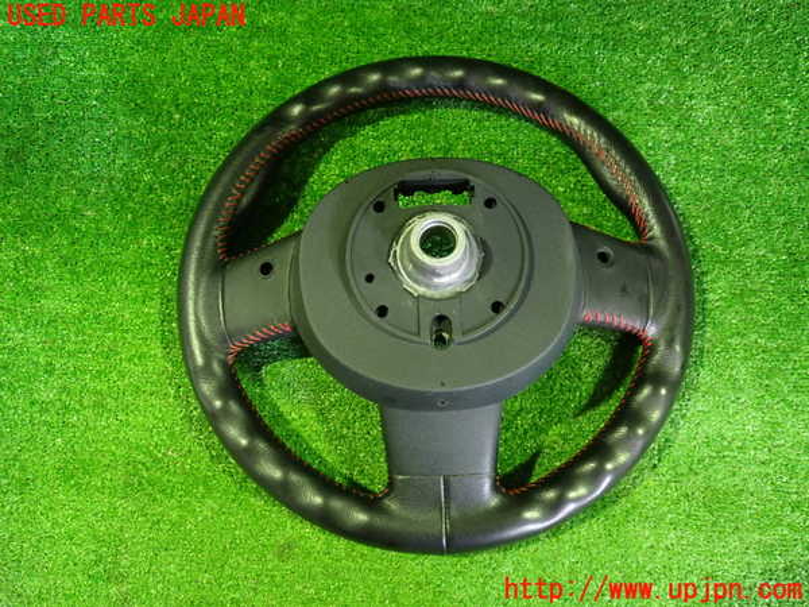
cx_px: 404
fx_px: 701
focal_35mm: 30
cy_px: 304
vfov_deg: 46.8
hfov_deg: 60.0
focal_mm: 5.4
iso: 800
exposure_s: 1/20
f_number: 2.3
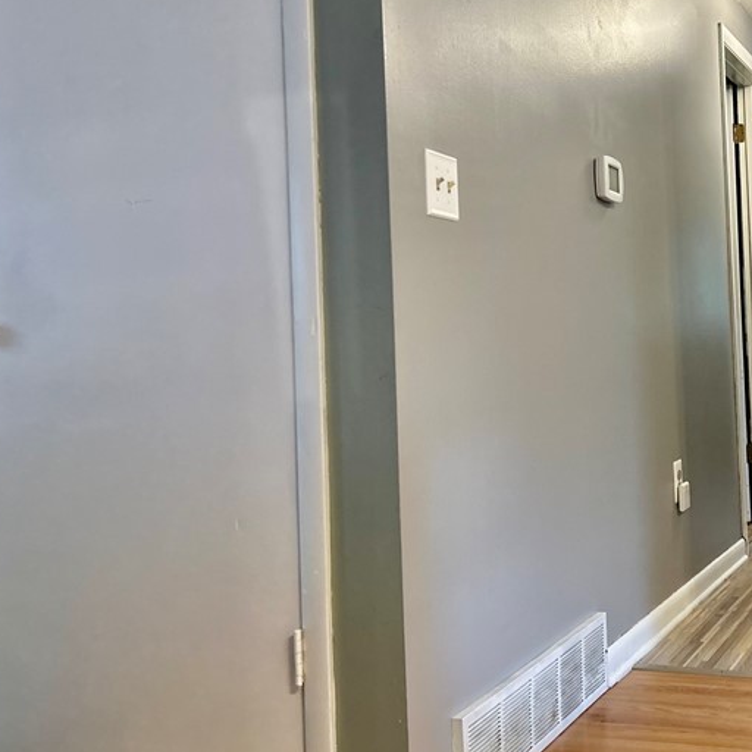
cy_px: 295
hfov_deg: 35.2
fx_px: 1131
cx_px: 636
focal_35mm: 46
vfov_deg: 36.6
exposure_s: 1/60
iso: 250
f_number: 1.5
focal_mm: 5.7
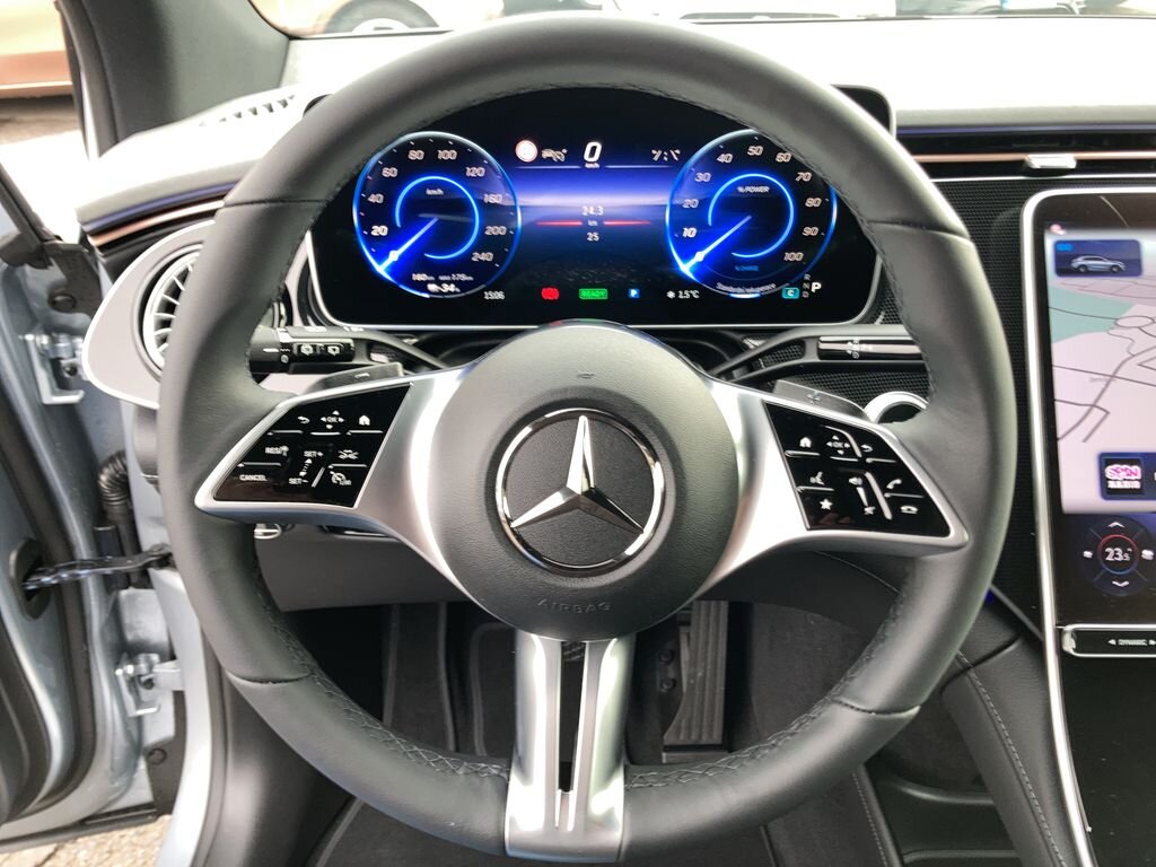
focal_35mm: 28
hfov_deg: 63.4
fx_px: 935
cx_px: 578
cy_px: 434
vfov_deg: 49.7
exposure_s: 1/30
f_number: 1.8
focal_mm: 3.99
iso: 40
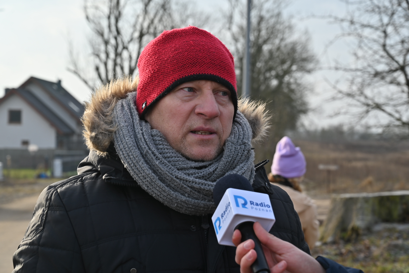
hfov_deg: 28.8
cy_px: 136
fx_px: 795
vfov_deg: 19.5
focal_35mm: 70
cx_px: 204
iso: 125
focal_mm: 70
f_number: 7.1
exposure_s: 1/200
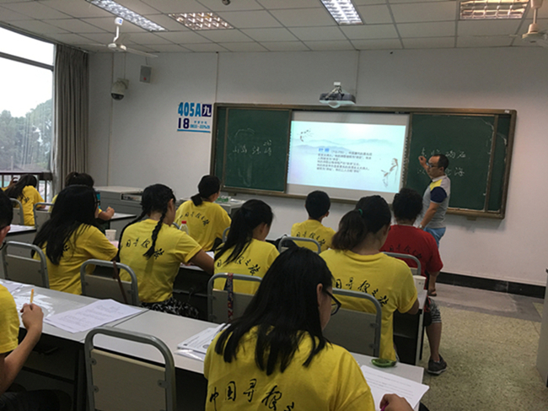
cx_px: 274
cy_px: 206
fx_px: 459
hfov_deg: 61.7
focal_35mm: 29
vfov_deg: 48.2
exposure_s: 1/33
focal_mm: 4.15
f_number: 2.2
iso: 64
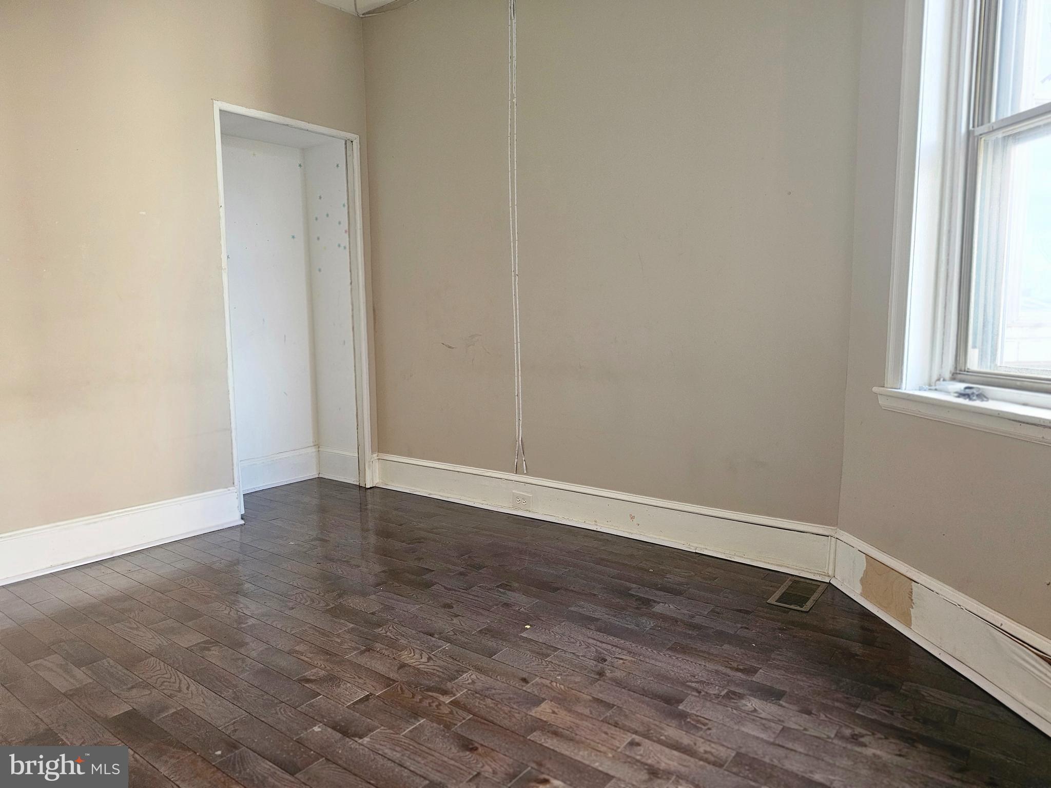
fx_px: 698
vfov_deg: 58.9
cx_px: 526
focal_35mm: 23
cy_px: 394
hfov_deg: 73.9
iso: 640
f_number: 1.7
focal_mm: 6.3
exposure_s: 1/120
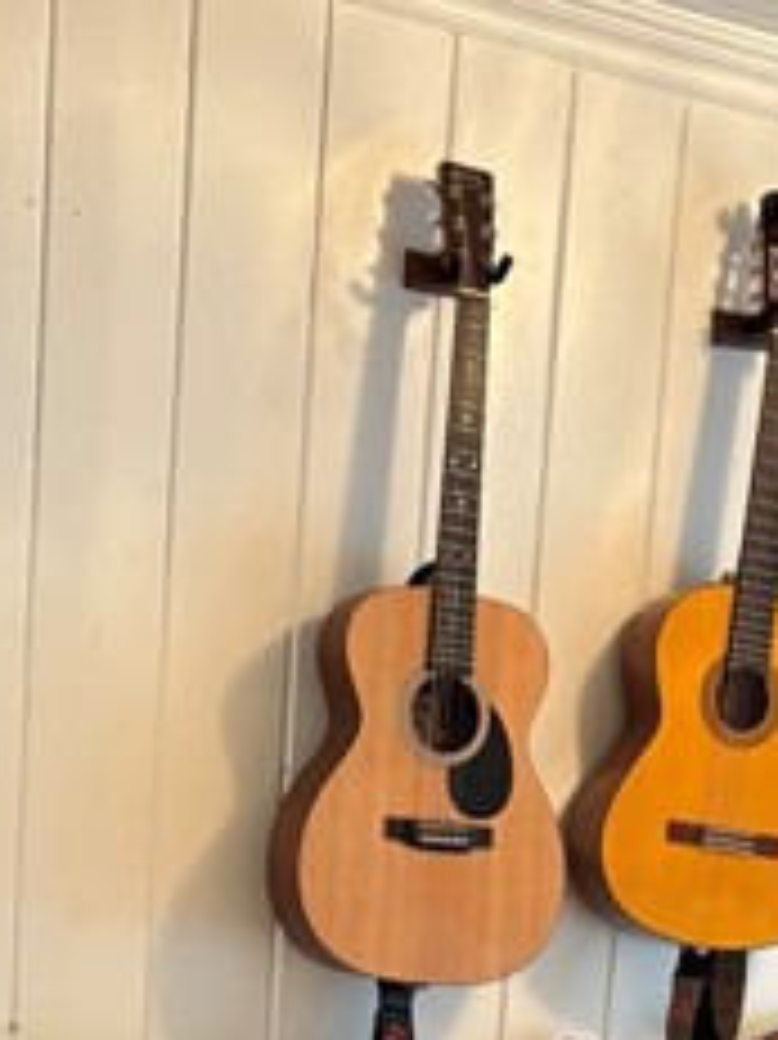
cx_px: 585
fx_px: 2160
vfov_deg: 24.9
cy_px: 1189
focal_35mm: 72
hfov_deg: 20.3
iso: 400
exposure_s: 1/40
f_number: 1.6
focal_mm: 5.96
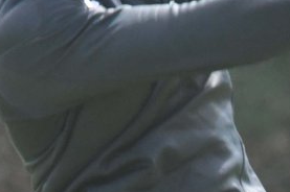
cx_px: 289
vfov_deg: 0.2
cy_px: 308
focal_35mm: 6666
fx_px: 53635
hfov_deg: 0.3
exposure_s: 1/500
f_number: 11
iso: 1600
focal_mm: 600
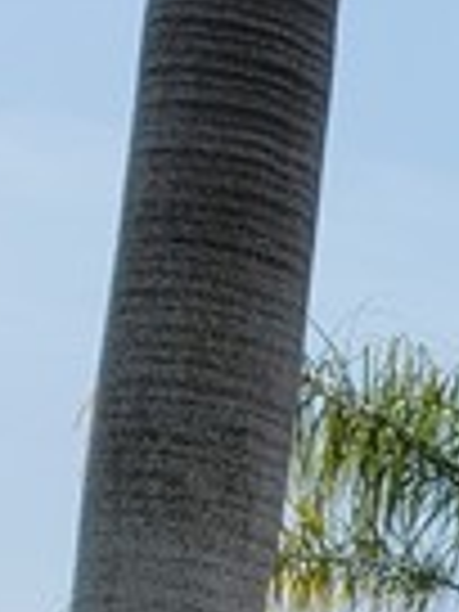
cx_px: 1980
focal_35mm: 181
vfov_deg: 10.6
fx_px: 3200
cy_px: 837
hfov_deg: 6.3
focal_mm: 6.7
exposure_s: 1/1723
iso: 16
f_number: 1.8
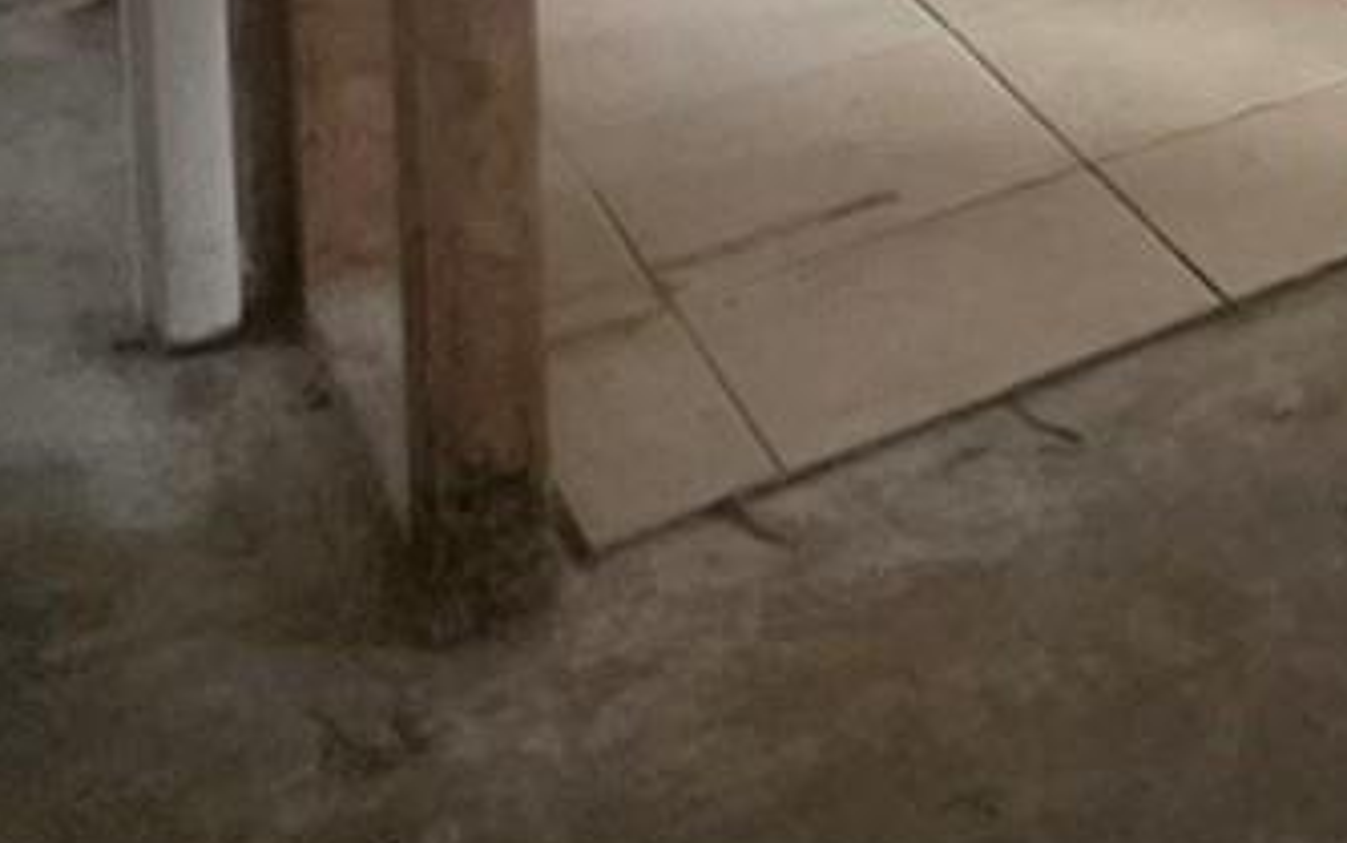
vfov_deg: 14.5
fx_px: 2607
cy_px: -940
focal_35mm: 71
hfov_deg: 23.1
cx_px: 2045
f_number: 2.2
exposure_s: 1/60
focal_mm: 2.22
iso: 500
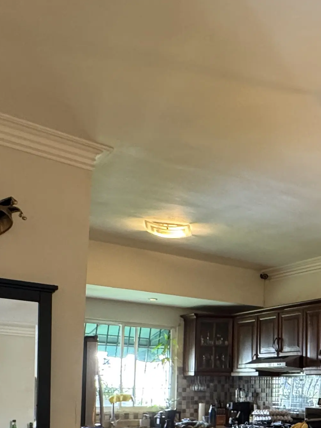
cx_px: 383
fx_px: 519
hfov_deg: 29.6
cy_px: 365
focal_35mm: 42
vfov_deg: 42.0
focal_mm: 2.22
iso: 250
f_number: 2.2
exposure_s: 1/60
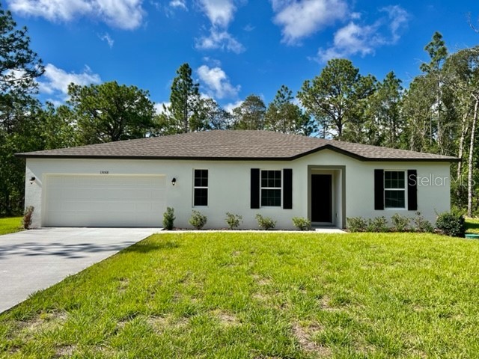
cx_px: 240
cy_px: 180
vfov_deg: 53.1
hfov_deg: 67.3
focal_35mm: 26
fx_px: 360
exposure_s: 1/3968
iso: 50
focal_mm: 5.7
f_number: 1.5
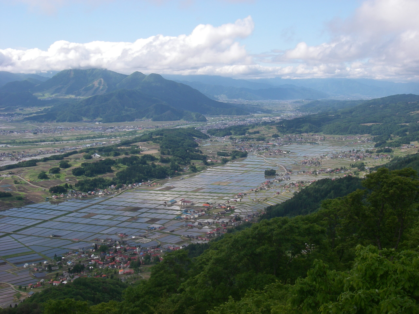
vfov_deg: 29.7
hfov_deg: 38.9
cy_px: 157
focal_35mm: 49
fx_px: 593
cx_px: 210
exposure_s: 1/200
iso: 64
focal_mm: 8.1
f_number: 7
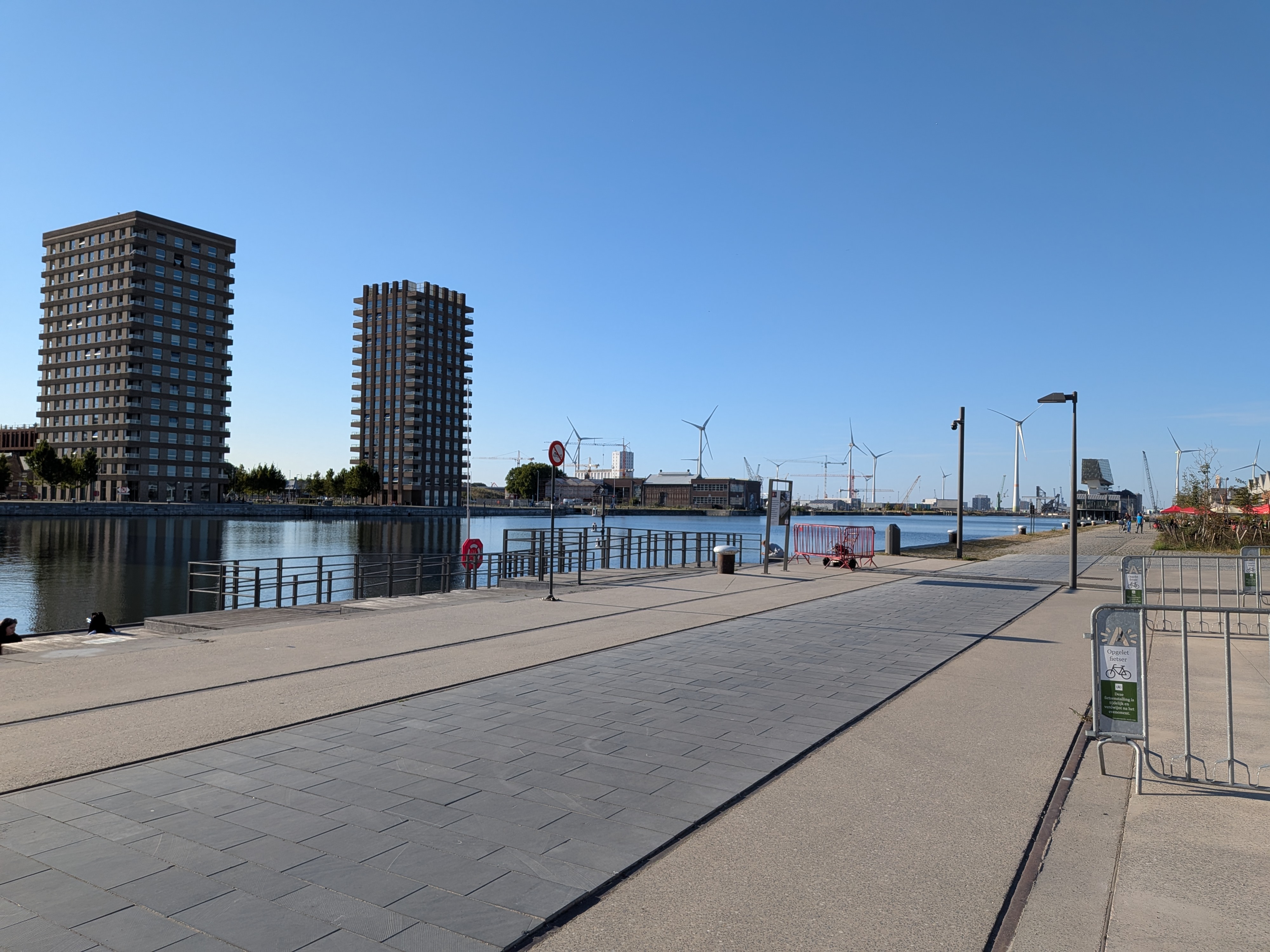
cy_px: 476
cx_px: 635
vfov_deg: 56.8
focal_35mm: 24
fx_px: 881
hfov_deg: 71.6
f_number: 1.7
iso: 31
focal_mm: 4.53
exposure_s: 1/1479
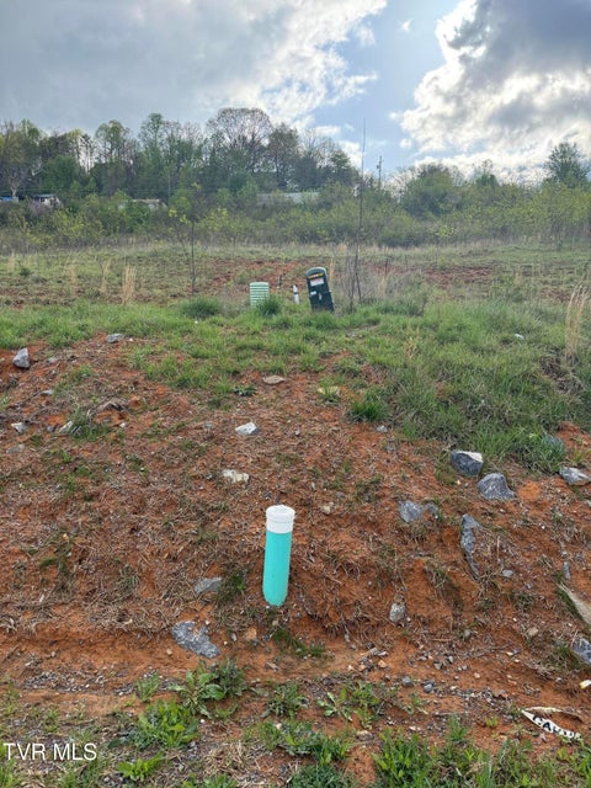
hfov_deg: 56.8
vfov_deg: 71.6
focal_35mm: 24
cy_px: 394
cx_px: 296
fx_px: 546
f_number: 1.78
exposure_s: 1/2445
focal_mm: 6.76
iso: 100
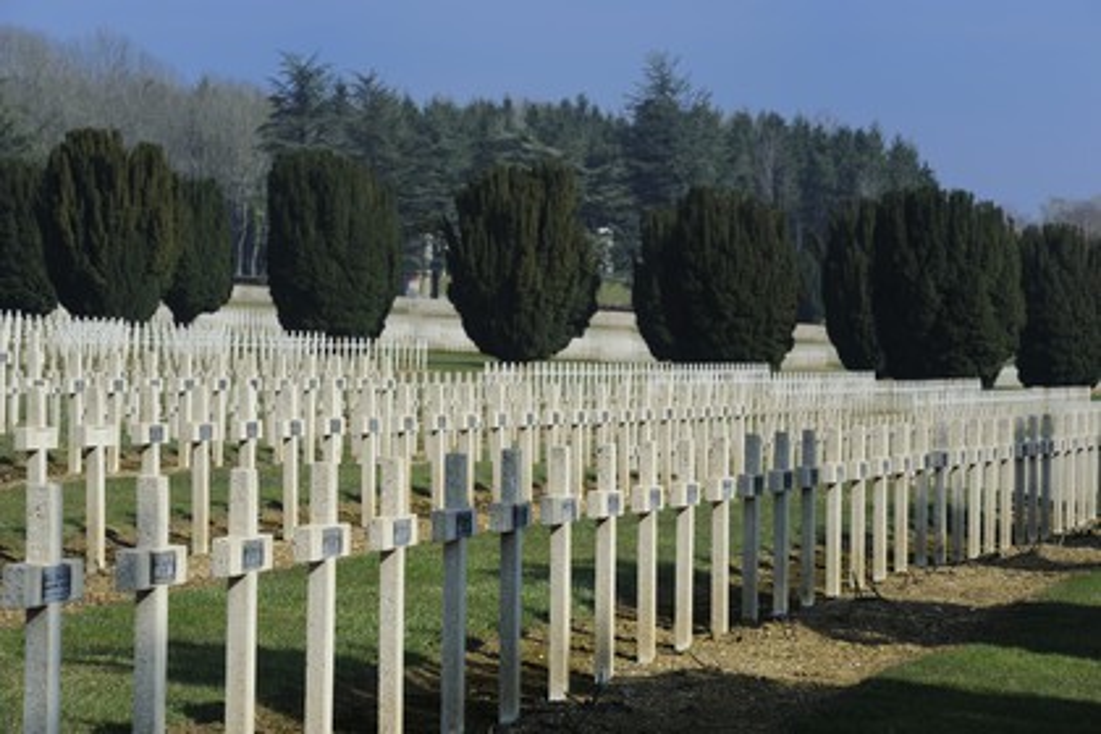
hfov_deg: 11.7
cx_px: 550
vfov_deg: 7.8
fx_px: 5352
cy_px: 367
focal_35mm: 175
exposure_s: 1/160
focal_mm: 175
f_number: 14
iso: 200
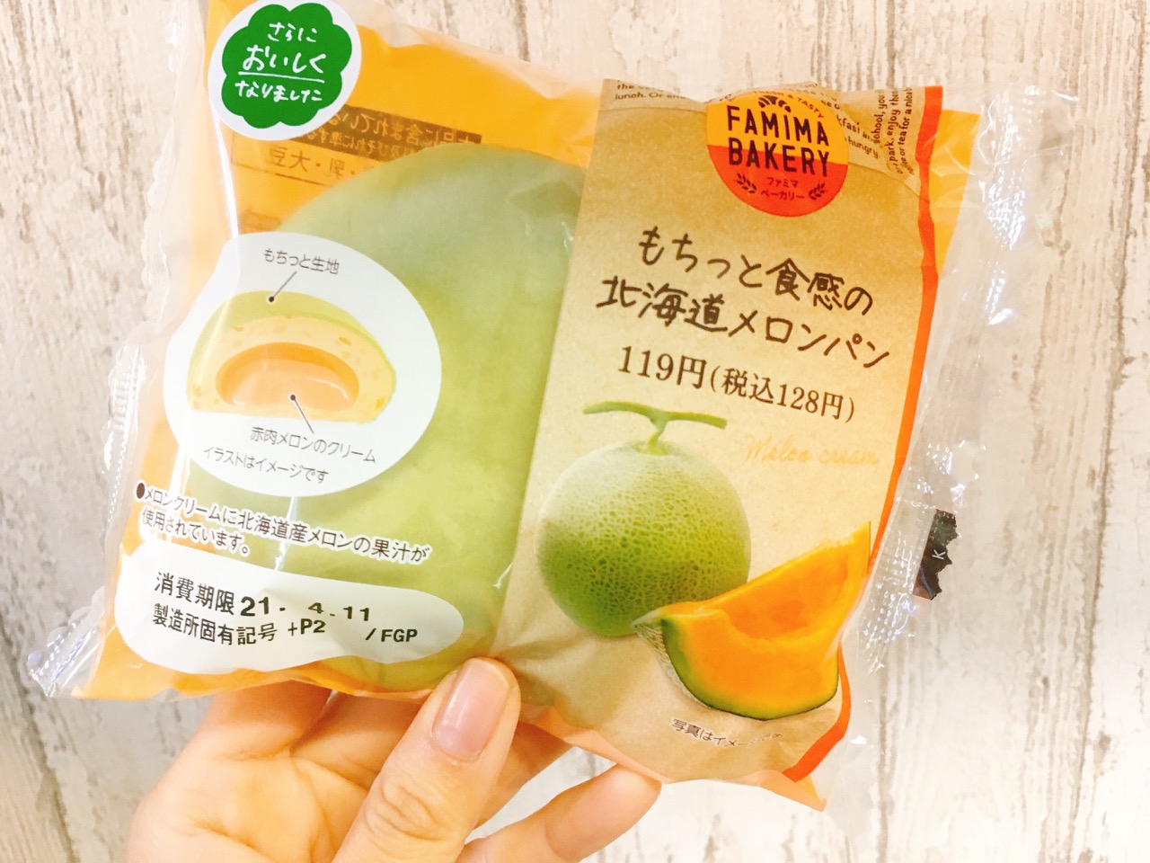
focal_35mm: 29
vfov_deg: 48.2
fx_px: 963
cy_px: 432
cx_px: 575
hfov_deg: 61.7
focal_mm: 4.15
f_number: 2.2
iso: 200
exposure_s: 1/24
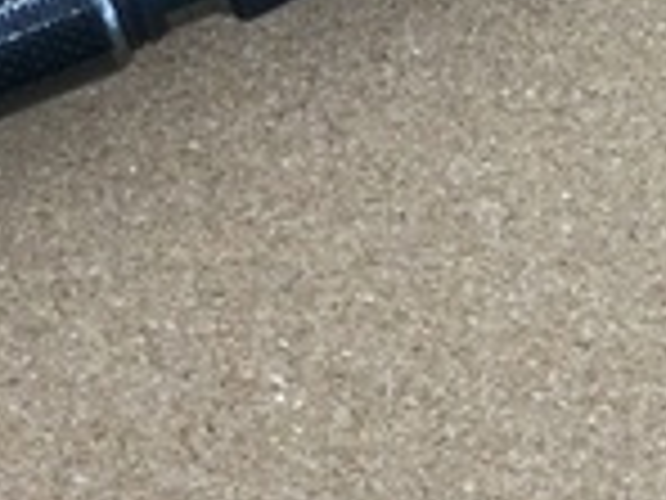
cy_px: -248
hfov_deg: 15.2
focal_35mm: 126
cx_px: 729
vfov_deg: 11.3
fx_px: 2424
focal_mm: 3.3
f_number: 2.4
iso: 50
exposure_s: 1/30
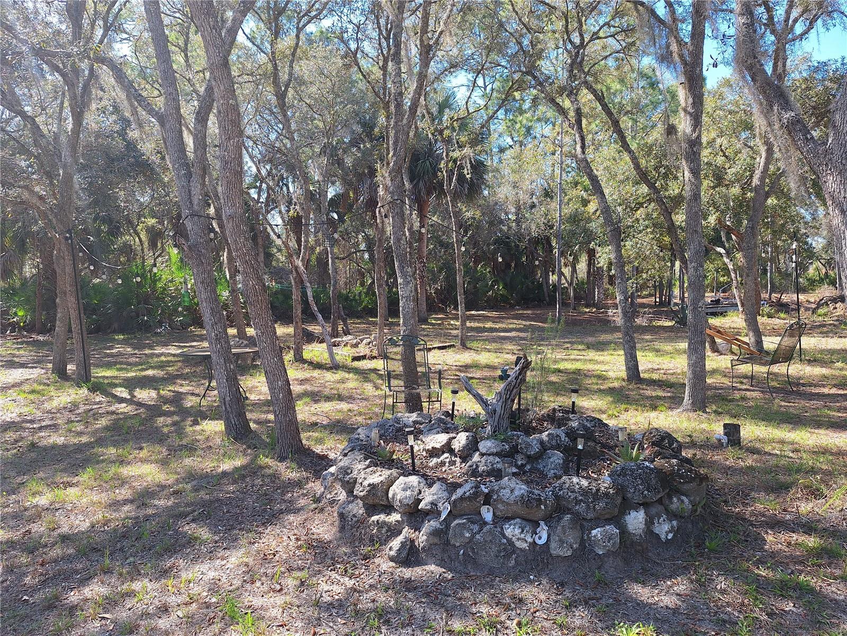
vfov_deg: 58.9
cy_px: 318
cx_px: 424
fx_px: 563
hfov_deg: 73.9
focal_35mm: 23
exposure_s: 1/686
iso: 40
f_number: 1.8
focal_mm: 5.54
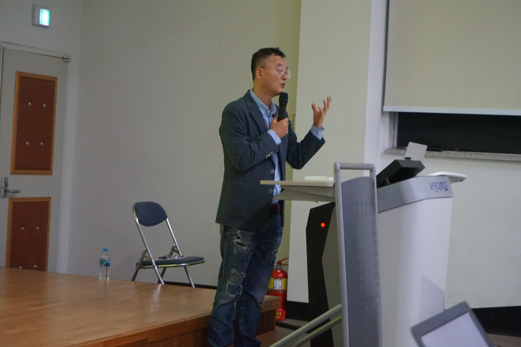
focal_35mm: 75
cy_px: 174
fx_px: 1085
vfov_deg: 18.2
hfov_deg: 27.0
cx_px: 260
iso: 3200
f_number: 5.6
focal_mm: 50
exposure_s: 1/50
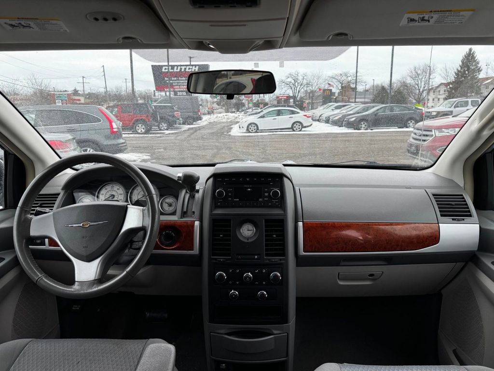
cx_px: 247
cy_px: 186
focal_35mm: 24
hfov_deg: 71.6
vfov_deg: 56.8
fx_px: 343
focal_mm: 6.76
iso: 80
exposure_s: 1/331
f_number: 1.78
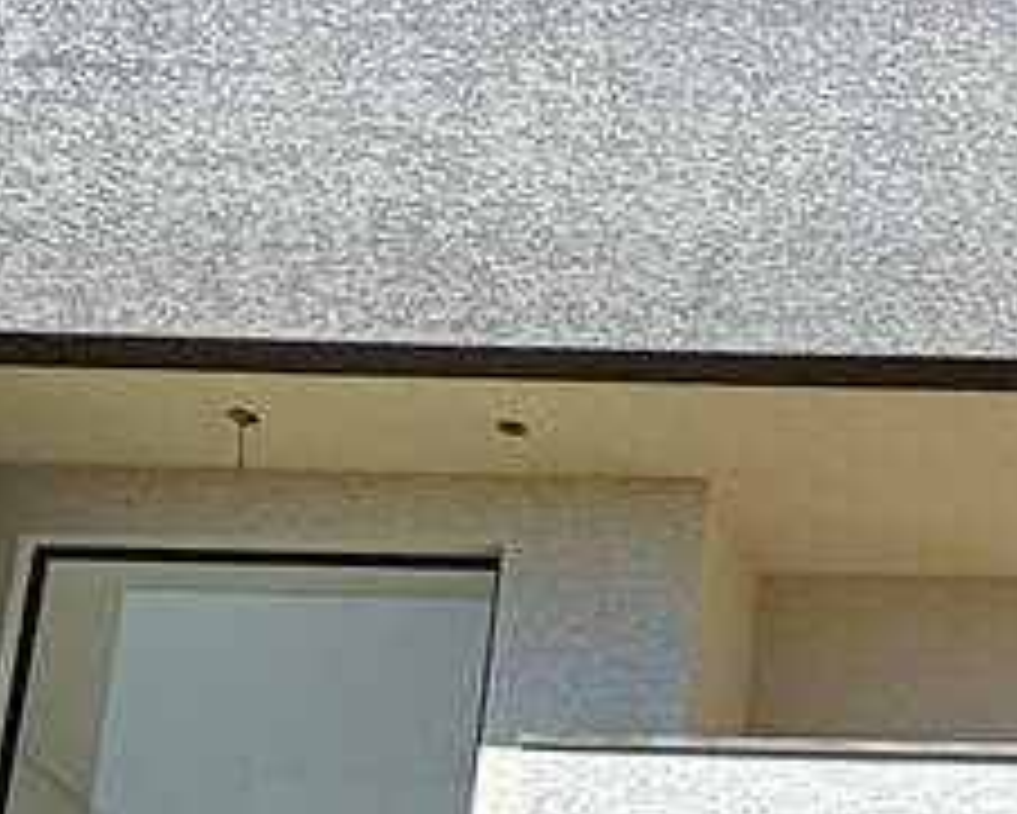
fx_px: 2620
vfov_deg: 16.3
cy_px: 1169
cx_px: 1494
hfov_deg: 19.4
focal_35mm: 87
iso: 50
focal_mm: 2.22
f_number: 2.2
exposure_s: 1/2841
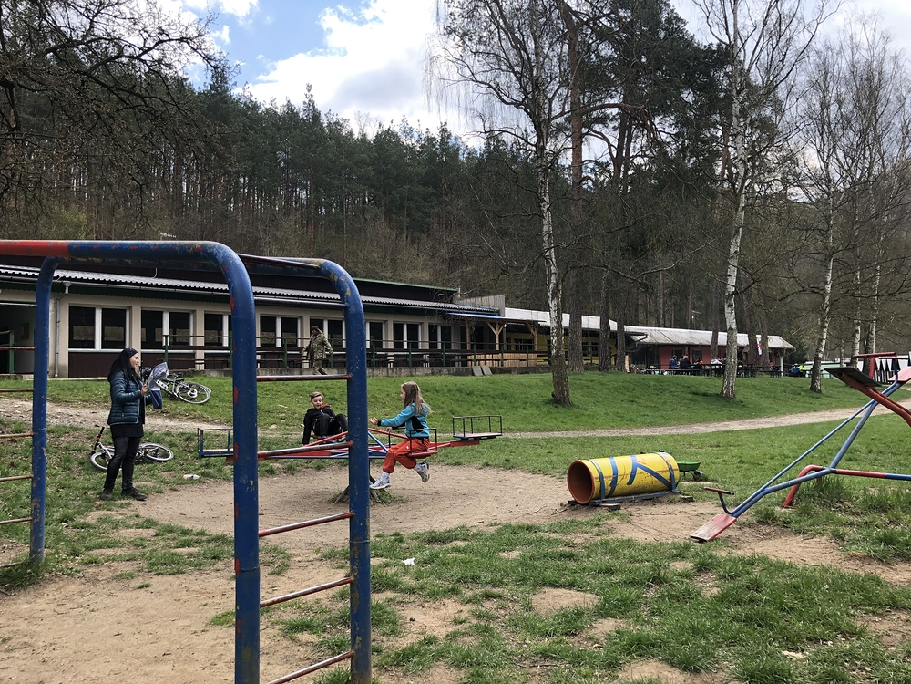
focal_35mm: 28
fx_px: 737
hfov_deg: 63.4
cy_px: 342
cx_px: 456
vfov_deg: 49.7
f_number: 1.8
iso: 20
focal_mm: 3.99
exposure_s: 1/428
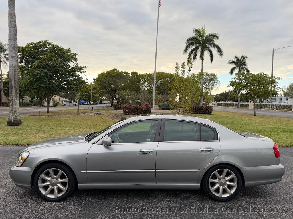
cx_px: 146
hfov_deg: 71.6
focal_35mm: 24
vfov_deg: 56.8
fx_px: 203
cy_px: 110
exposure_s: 1/491
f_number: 1.78
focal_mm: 6.76
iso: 100
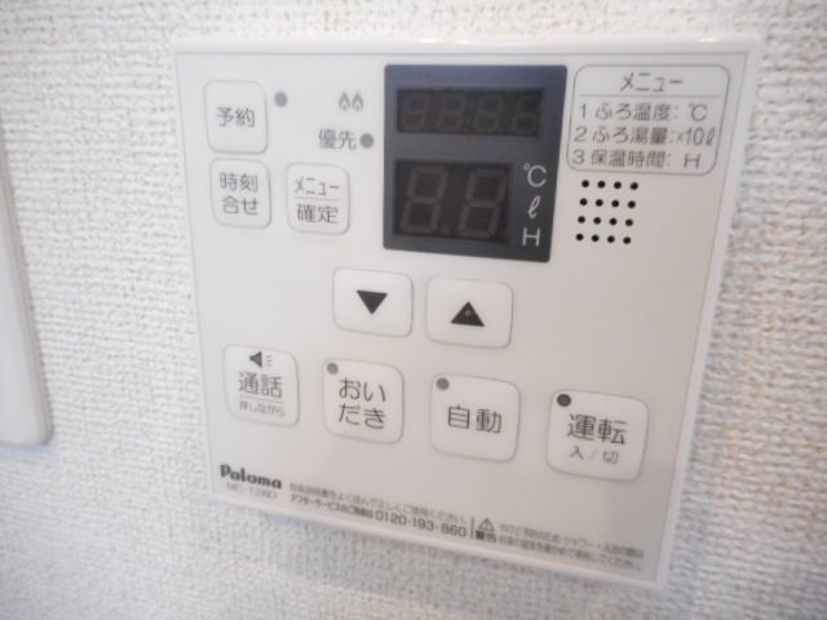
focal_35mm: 25
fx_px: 597
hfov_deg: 69.4
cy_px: 310
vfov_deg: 54.9
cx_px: 414
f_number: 3.7
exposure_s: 1/30
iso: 400
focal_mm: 4.5
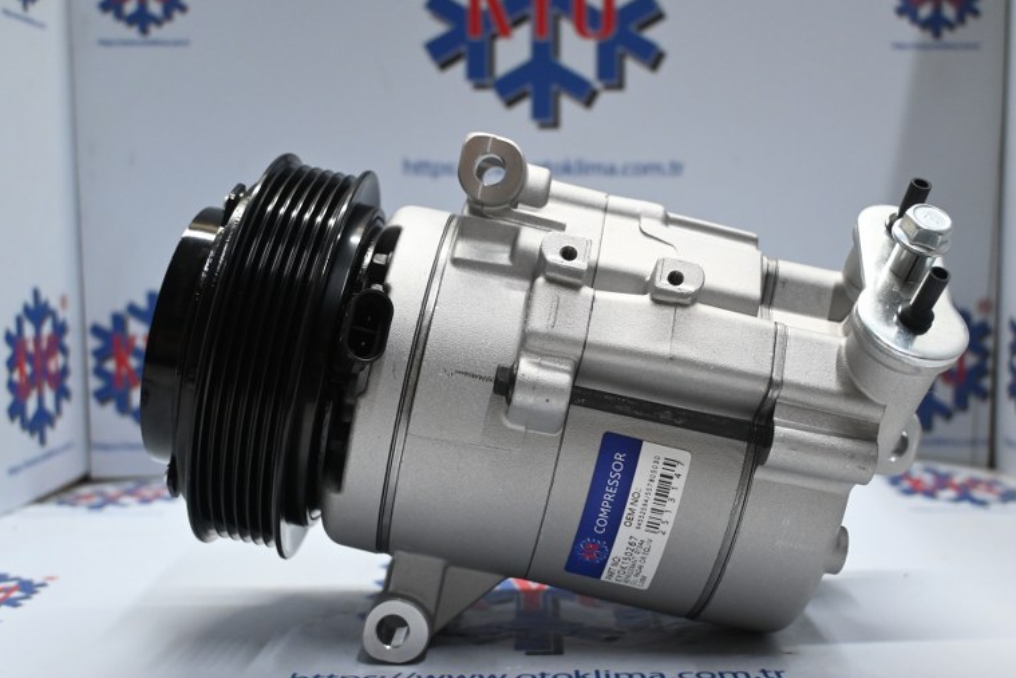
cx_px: 534
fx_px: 1115
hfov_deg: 49.0
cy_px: 354
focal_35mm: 40
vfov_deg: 33.8
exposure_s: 1/125
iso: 1400
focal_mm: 25
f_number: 4.2
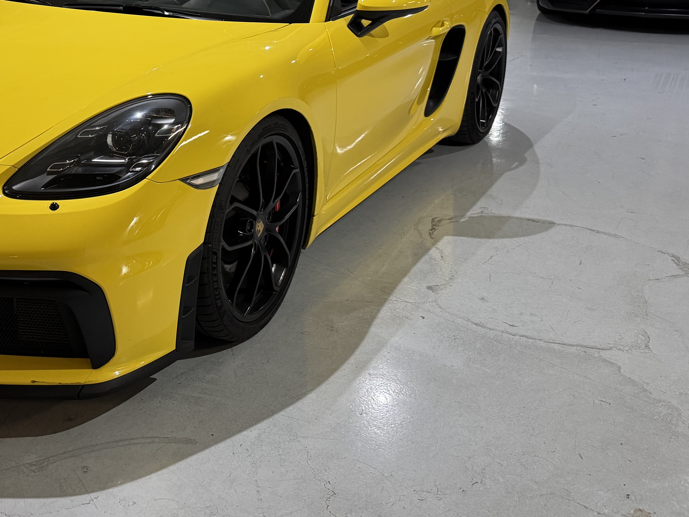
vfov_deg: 31.6
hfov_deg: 39.8
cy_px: 124
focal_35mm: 45
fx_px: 896
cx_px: 107
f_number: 1.78
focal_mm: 6.76
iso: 320
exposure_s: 1/60
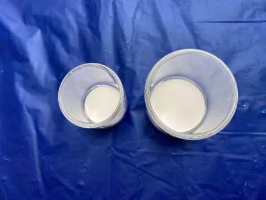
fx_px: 200
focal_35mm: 26
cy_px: 100
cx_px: 133
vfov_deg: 53.1
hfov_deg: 67.3
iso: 32
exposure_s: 1/123
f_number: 1.8
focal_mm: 4.25
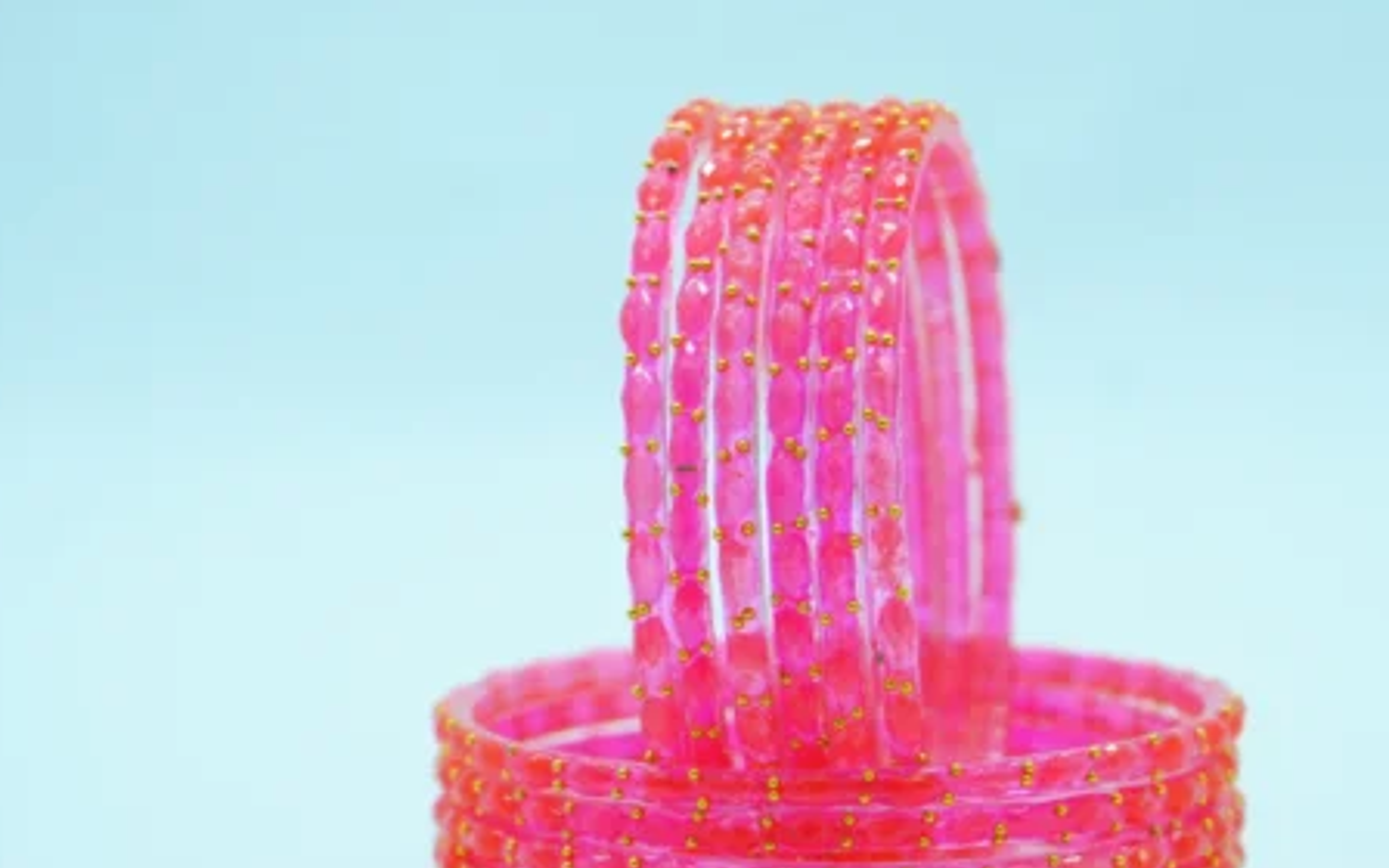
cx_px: 834
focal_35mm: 131
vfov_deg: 10.0
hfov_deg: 15.9
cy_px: 484
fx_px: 4959
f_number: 6.3
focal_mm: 64
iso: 640
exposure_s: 1/250
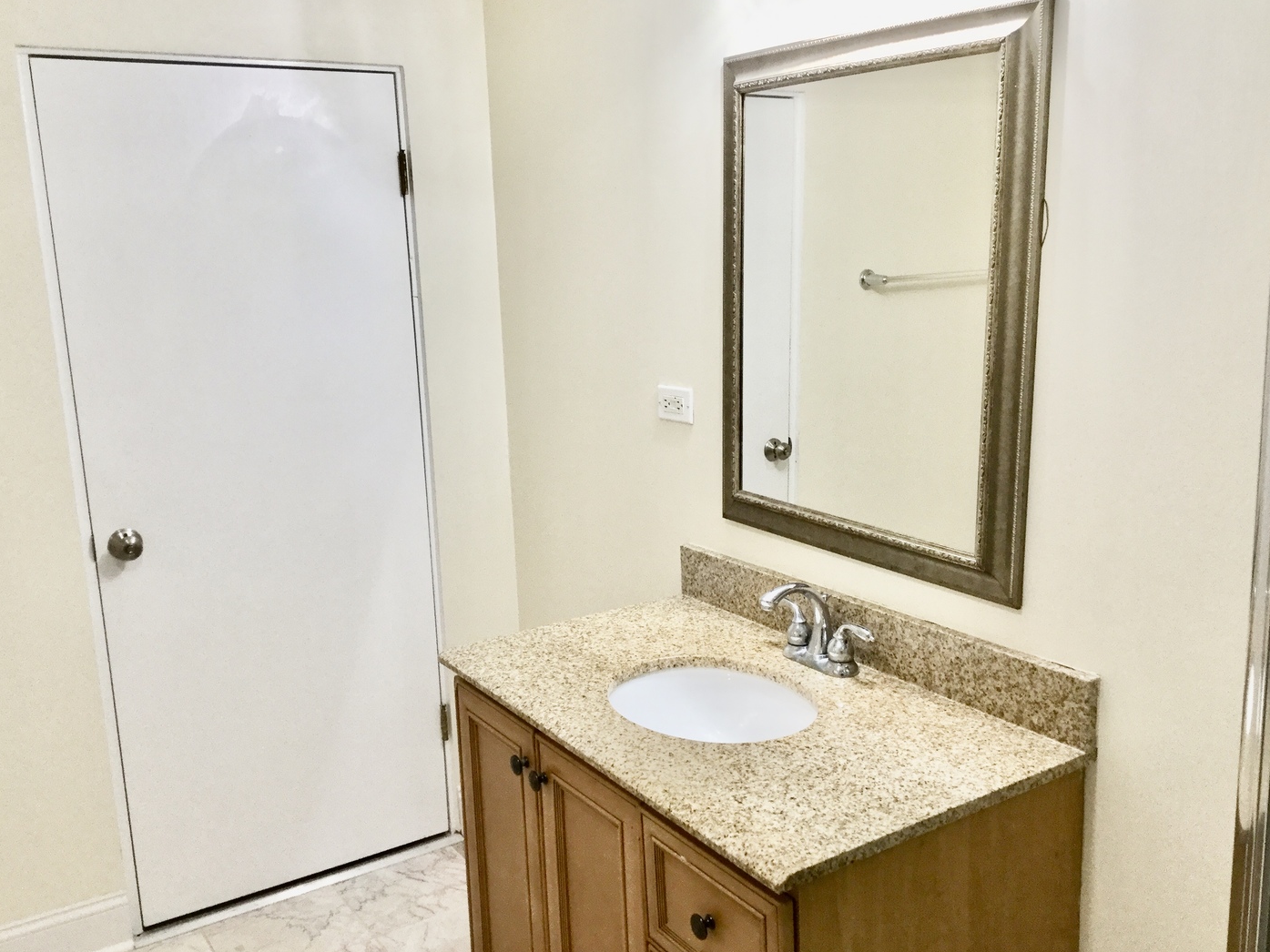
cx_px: 617
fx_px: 1174
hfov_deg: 56.8
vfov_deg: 44.2
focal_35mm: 32
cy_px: 476
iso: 64
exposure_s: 1/30
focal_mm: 3.3
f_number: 2.4
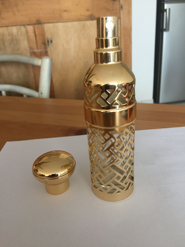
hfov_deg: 48.2
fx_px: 207
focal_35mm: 29
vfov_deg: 61.7
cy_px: 124
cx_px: 92
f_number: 2.2
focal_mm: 4.15
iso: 50
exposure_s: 1/17
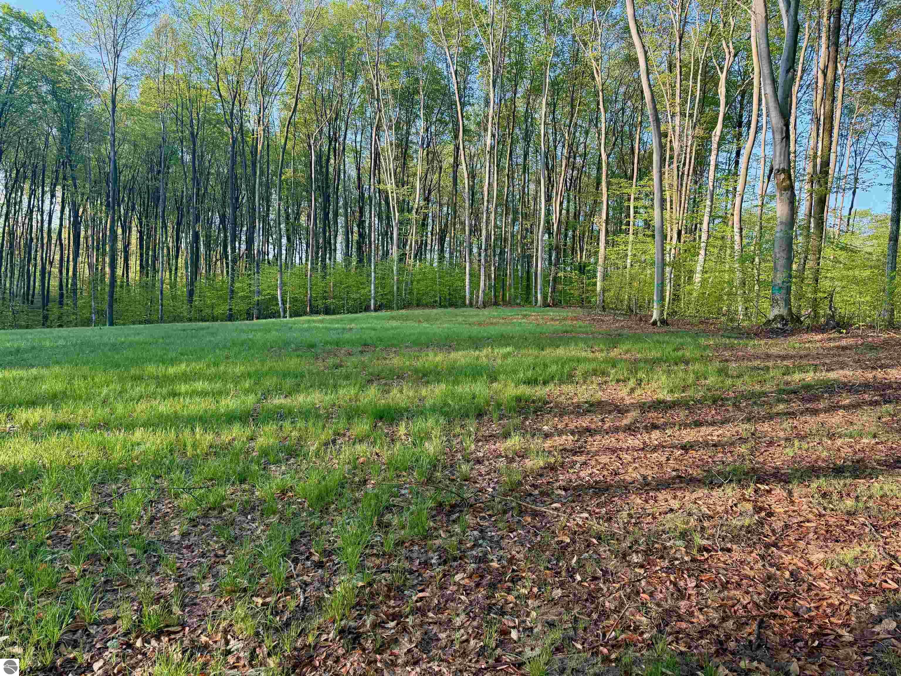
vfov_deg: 56.8
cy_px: 338
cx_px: 450
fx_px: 625
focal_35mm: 24
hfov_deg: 71.6
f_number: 1.78
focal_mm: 6.76
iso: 100
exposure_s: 1/593
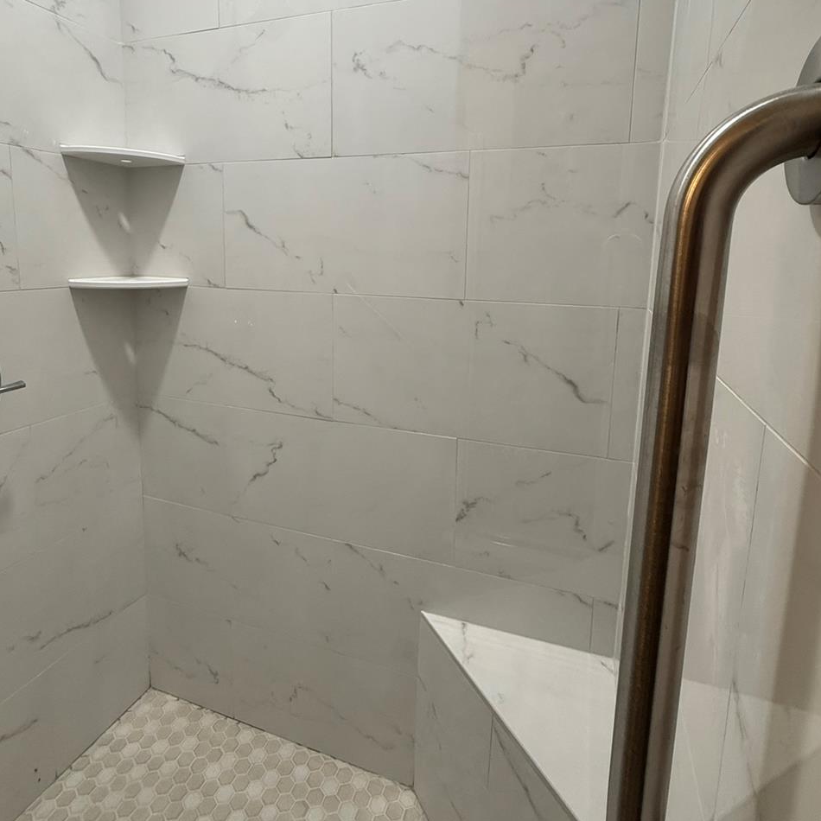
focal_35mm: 20
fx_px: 537
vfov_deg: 73.9
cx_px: 400
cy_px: 325
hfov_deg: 74.8
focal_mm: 2.22
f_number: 2.2
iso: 200
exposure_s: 1/120
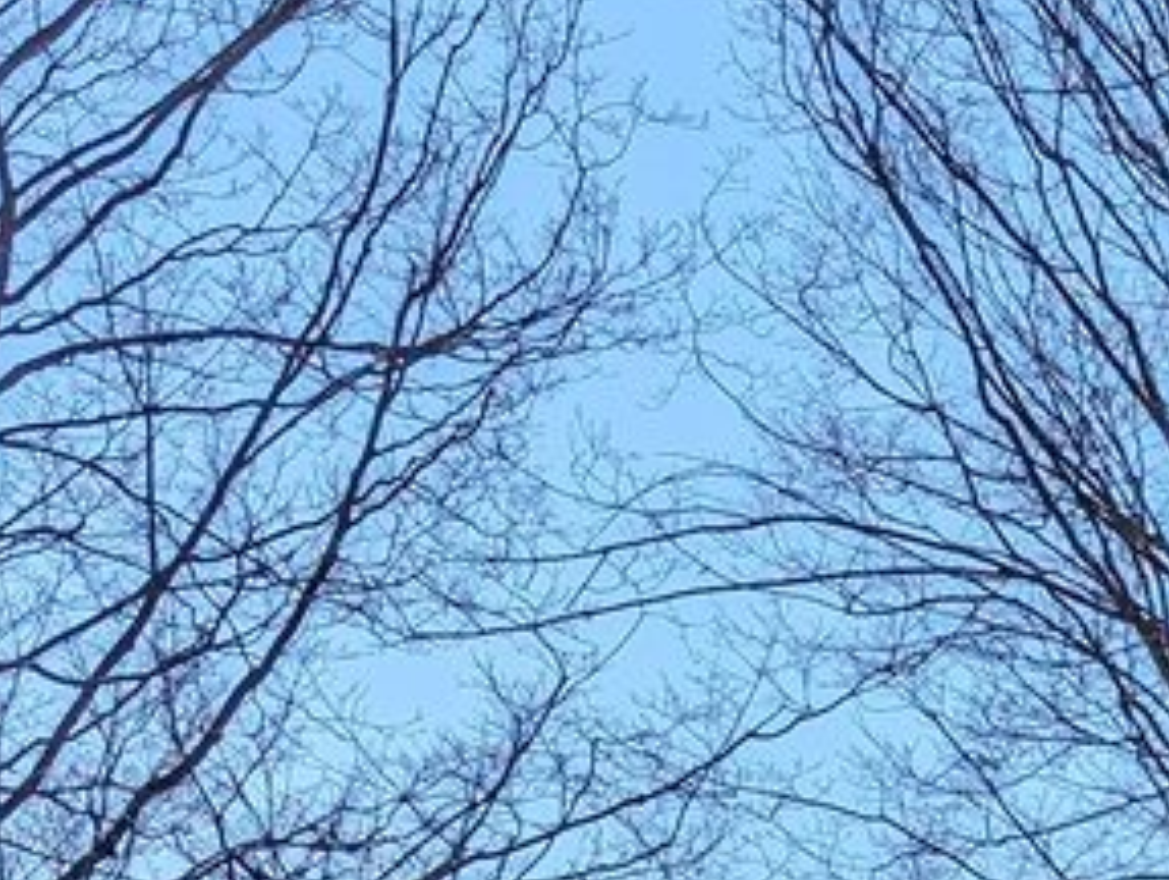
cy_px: 1868
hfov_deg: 12.2
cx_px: 2890
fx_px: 4260
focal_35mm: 126
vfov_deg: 10.6
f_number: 1.68
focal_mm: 6.9
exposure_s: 1/980
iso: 21
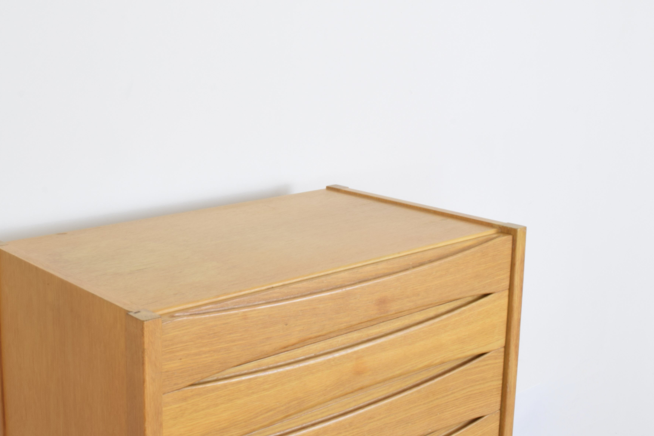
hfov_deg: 38.6
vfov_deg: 26.5
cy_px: 193
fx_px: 926
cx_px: 241
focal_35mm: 51
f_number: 25
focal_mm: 20
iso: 100
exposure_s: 4
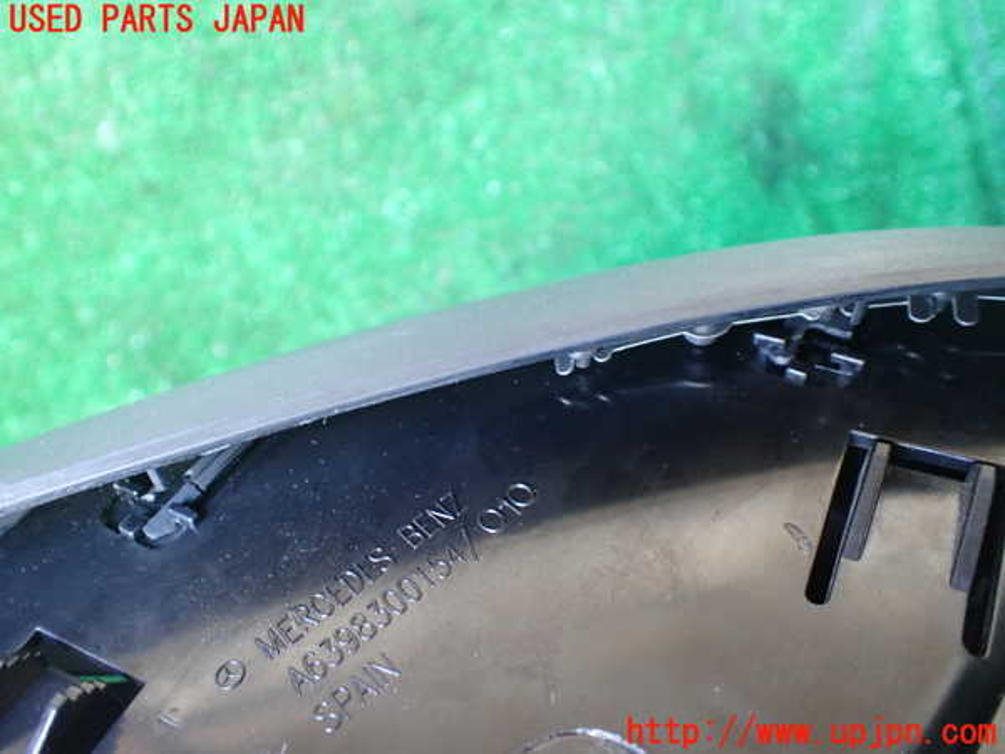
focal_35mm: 30
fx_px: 871
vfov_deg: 46.8
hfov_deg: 60.0
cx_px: 502
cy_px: 377
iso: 800
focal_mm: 5.4
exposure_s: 1/40
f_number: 2.3
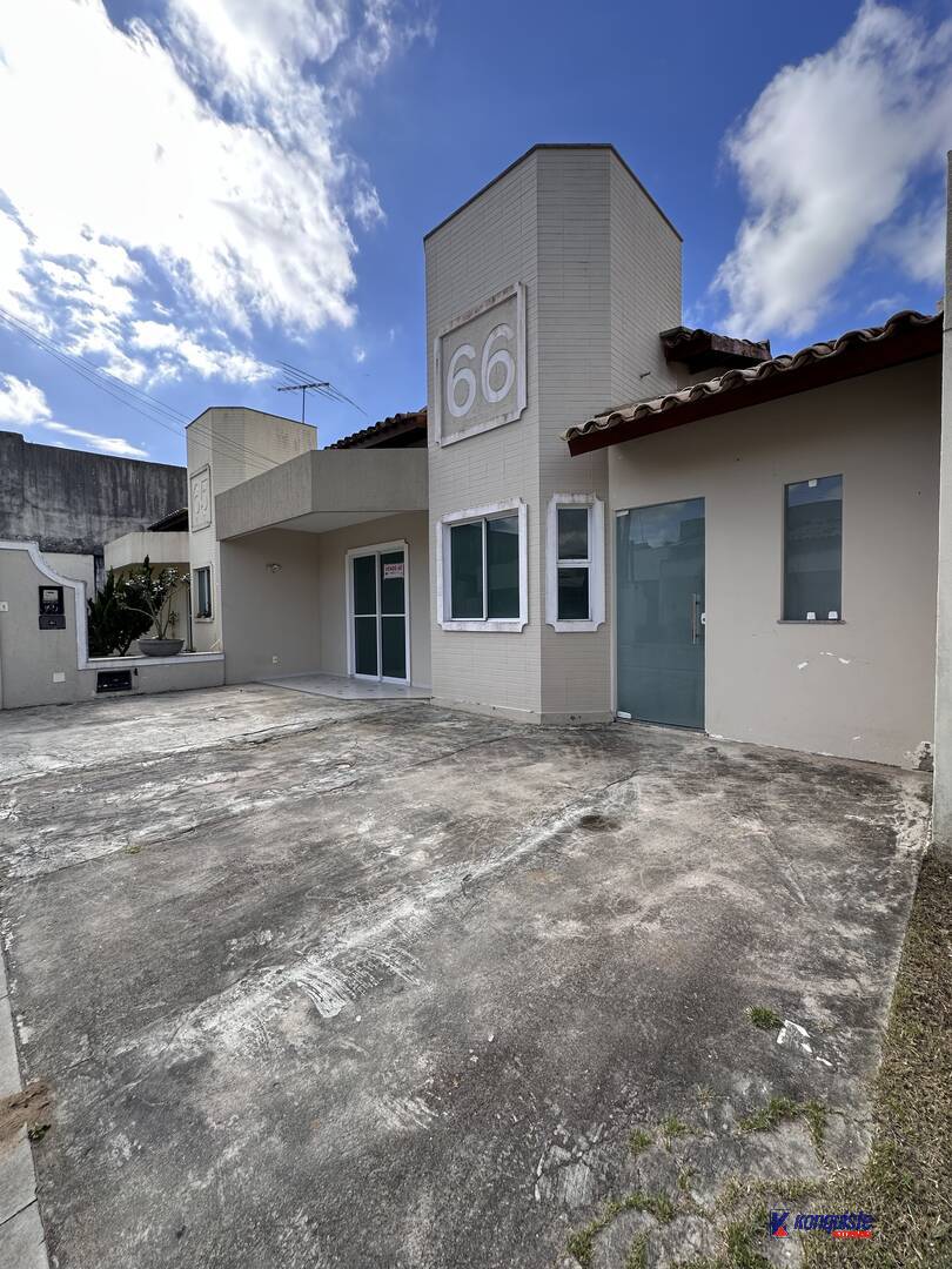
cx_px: 476
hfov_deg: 85.7
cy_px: 634
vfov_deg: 102.1
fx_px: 513
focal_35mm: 14
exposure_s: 1/1125
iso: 40
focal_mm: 2.22
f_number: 2.2
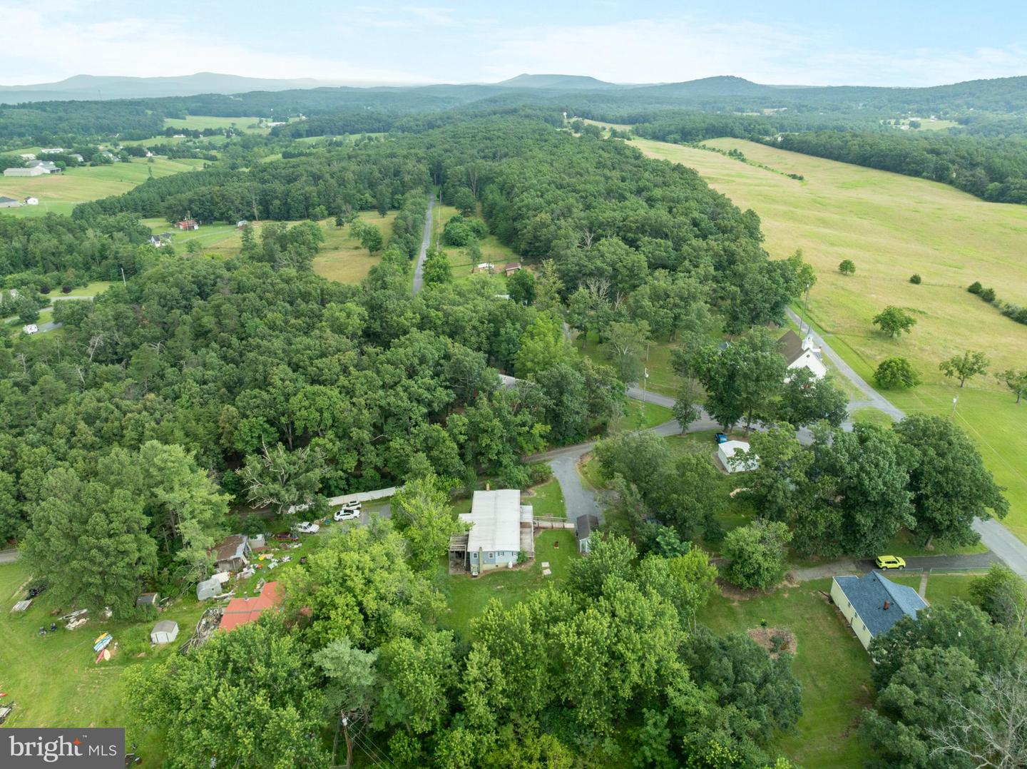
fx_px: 712
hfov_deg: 71.6
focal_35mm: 24
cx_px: 514
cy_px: 384
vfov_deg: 56.8
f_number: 2.8
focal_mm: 12.29
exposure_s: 1/200
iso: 170
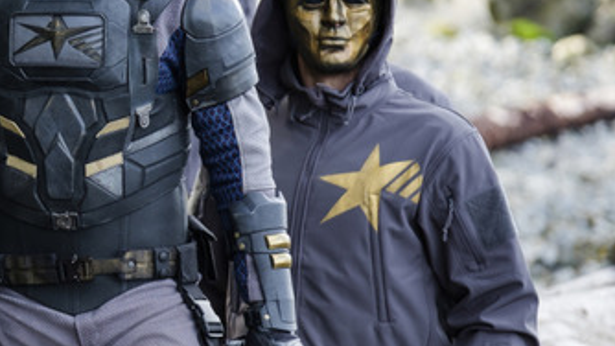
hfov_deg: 8.5
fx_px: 4110
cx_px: -22
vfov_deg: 4.8
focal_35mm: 252
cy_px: 75
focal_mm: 68.7
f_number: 2.8
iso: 200
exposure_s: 1/150
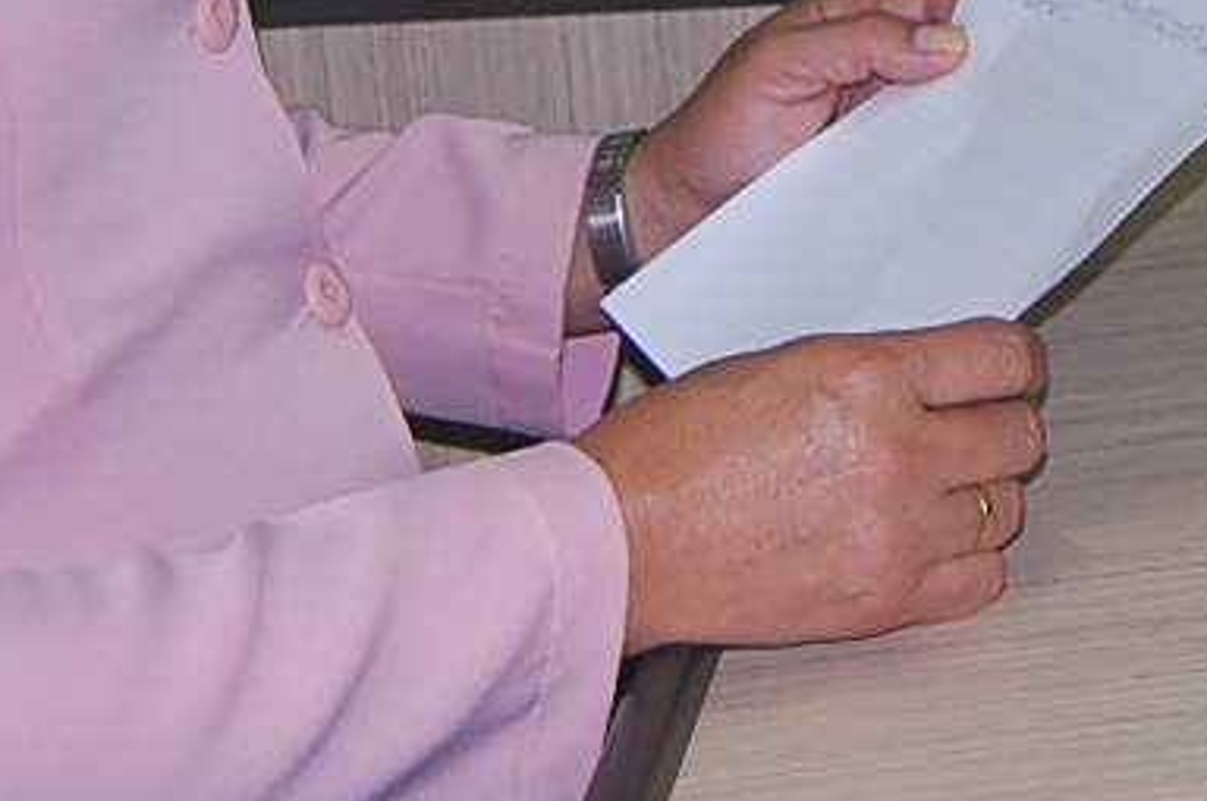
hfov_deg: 14.3
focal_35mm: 141
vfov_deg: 9.4
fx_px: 4721
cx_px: 1279
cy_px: -468
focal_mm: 24
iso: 400
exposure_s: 1/60
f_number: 4
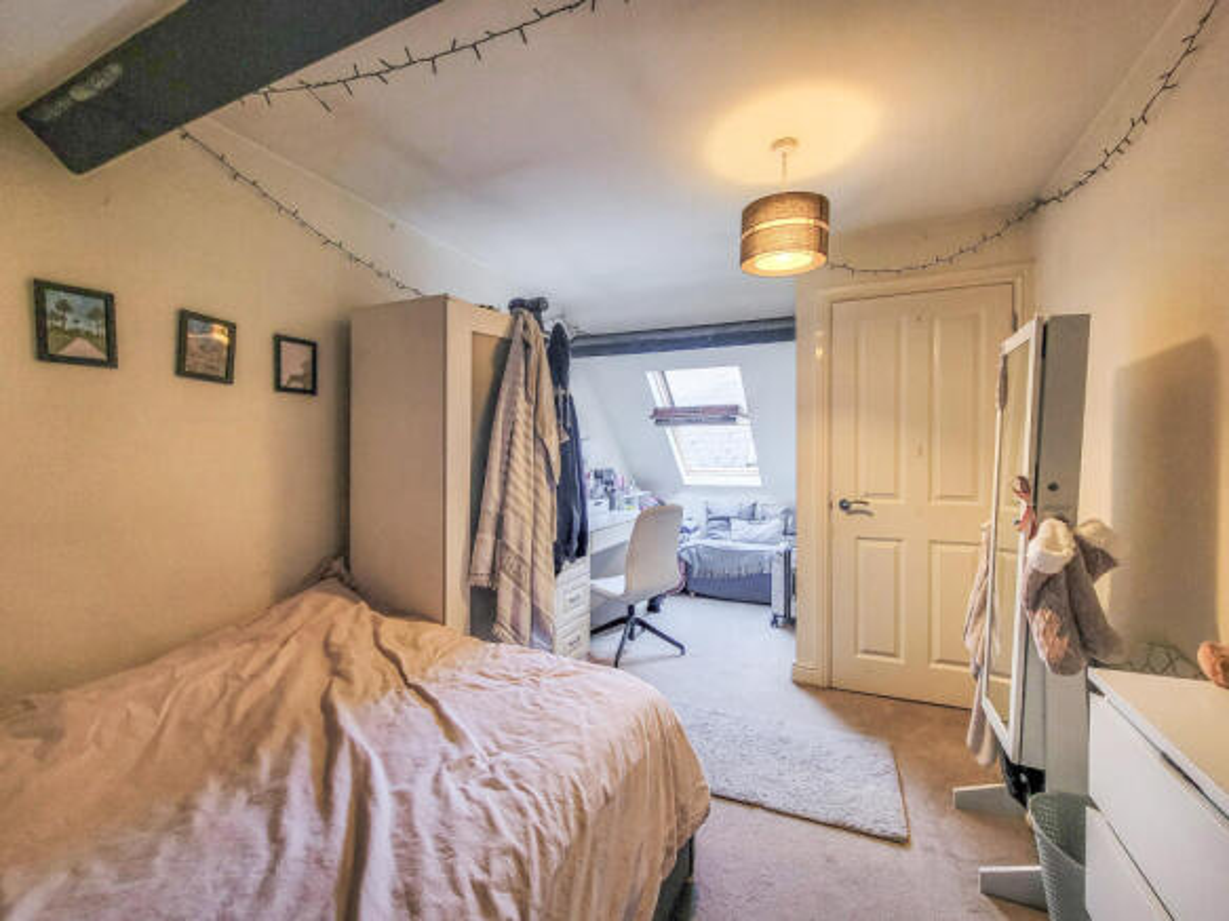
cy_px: 460
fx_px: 461
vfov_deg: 89.9
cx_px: 614
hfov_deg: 106.2
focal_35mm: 13
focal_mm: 2.2
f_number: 2.2
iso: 160
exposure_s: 1/50
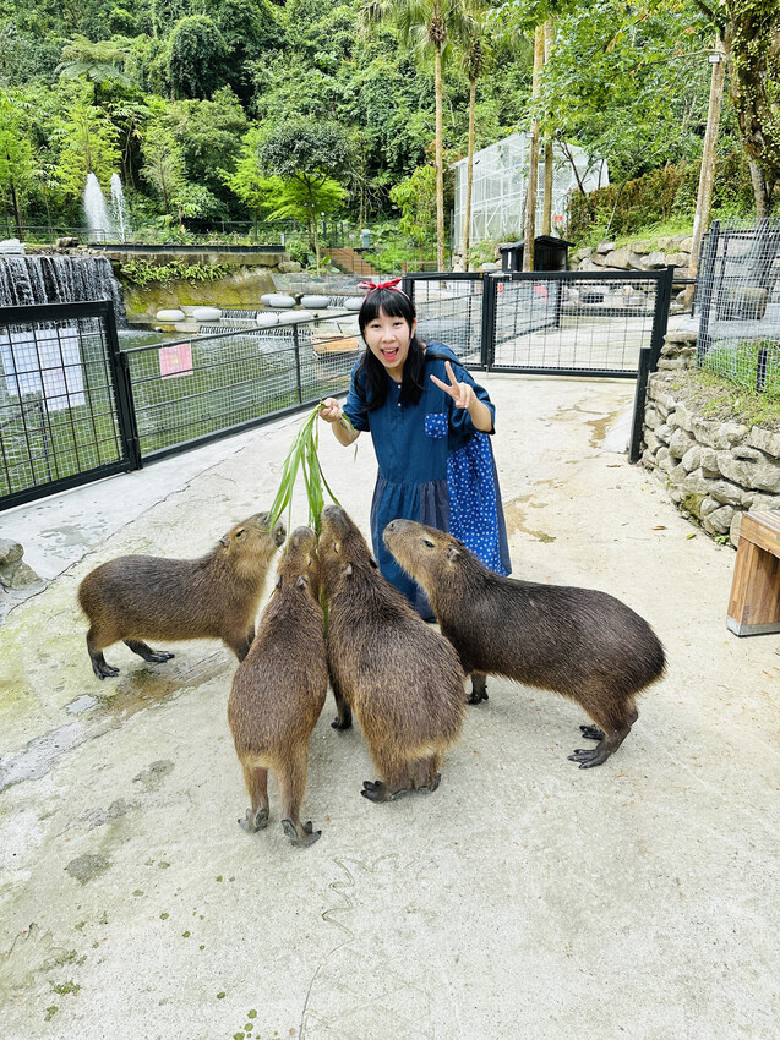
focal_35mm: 24
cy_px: 520
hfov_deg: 56.8
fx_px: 721
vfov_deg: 71.6
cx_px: 390
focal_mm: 6.86
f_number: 1.78
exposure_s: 1/1062
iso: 80
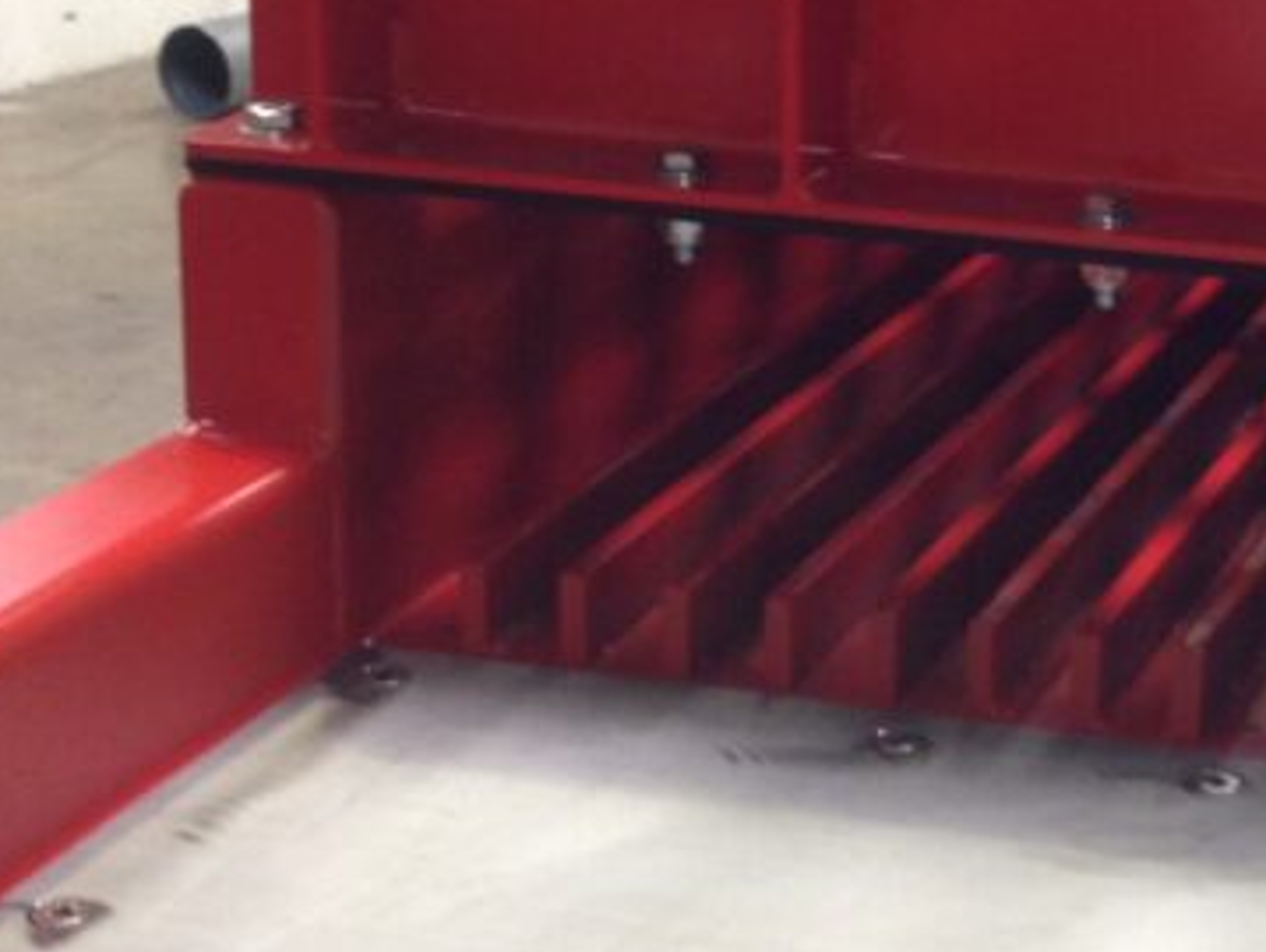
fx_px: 3441
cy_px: 145
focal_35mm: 94
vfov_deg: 15.6
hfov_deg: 19.7
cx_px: 1471
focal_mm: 4.13
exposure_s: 1/20
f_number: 2.4
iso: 100
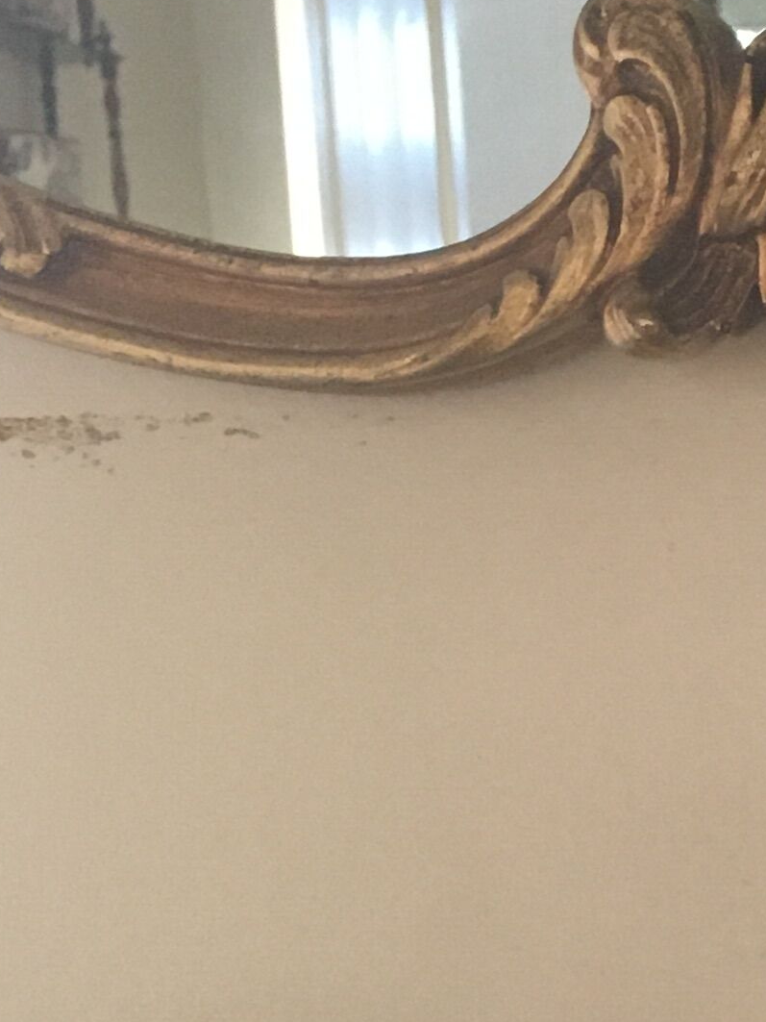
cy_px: 1309
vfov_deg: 16.9
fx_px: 3246
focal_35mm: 110
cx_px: 1223
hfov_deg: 12.6
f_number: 2.2
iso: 160
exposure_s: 1/33
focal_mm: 4.15
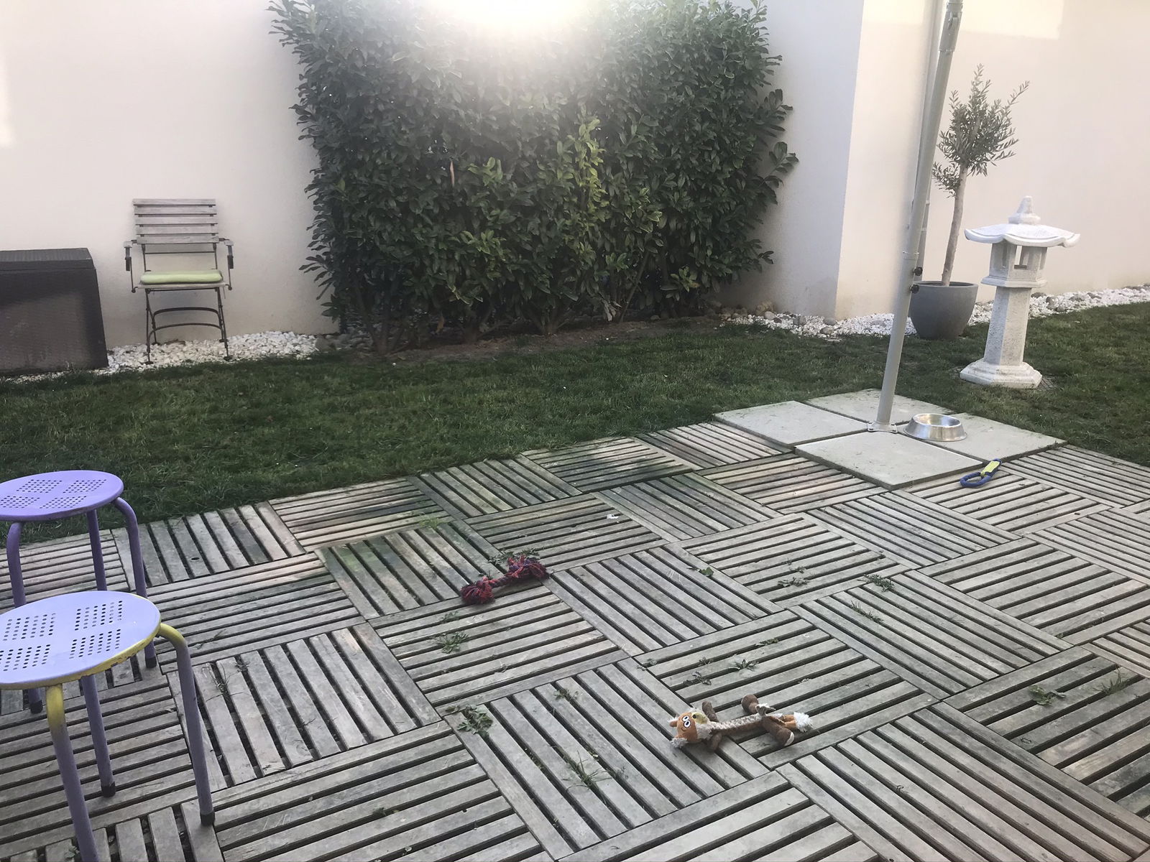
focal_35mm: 28
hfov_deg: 63.4
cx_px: 575
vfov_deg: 49.7
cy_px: 431
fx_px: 930
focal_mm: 3.99
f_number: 1.8
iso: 20
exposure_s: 1/295
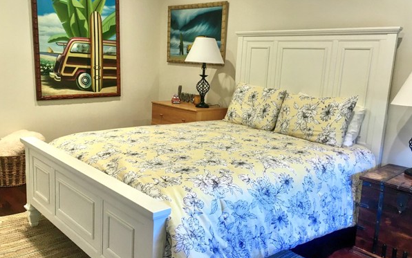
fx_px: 371
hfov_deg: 58.1
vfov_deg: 38.4
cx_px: 209
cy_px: 130
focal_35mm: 33
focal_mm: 4.2
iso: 80
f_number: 2.2
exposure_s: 1/30
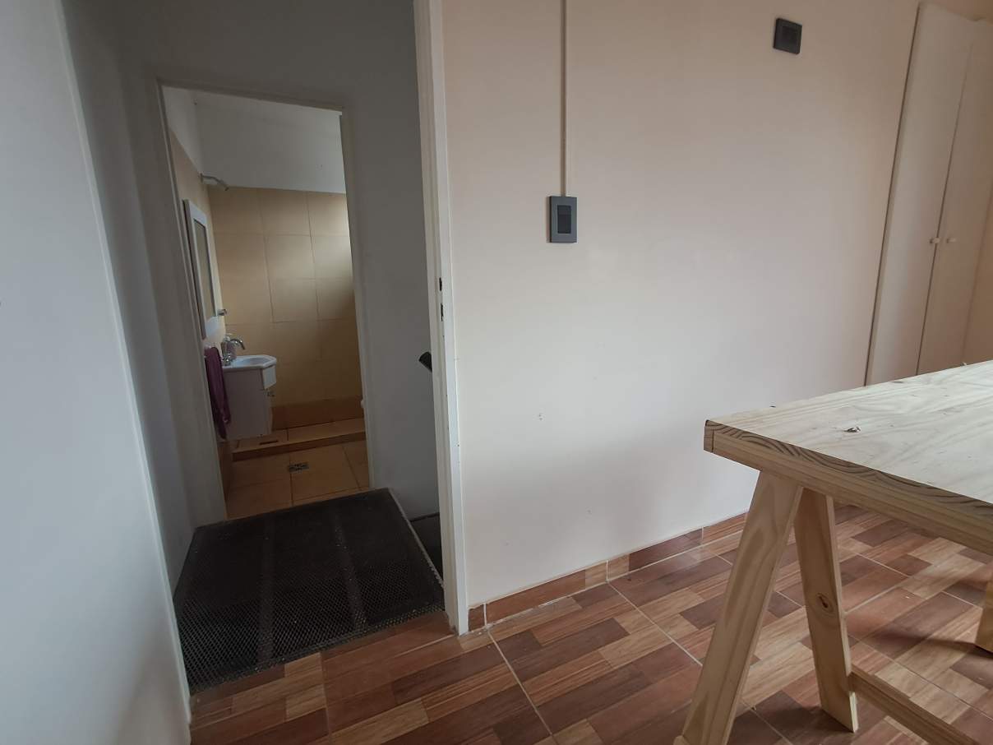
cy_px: 372
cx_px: 496
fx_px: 459
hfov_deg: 94.5
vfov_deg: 78.1
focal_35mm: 16
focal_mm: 1.64
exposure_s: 1/40
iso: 125
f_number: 2.2
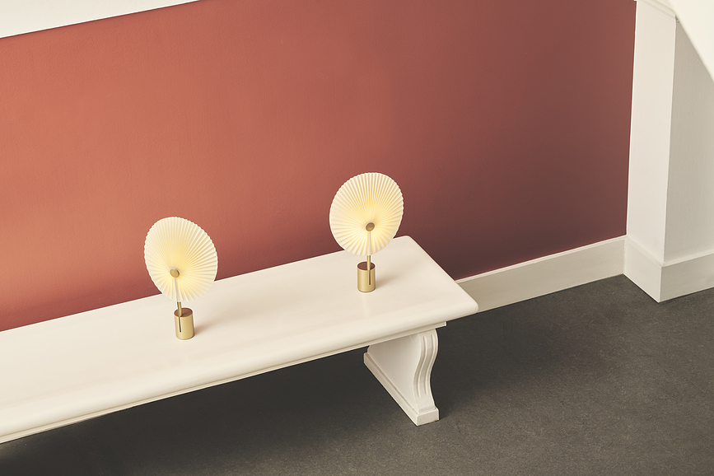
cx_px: 357
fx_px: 1686
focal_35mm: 85
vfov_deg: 16.1
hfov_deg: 23.9
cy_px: 238
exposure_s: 1/200
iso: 100
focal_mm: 85
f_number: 8
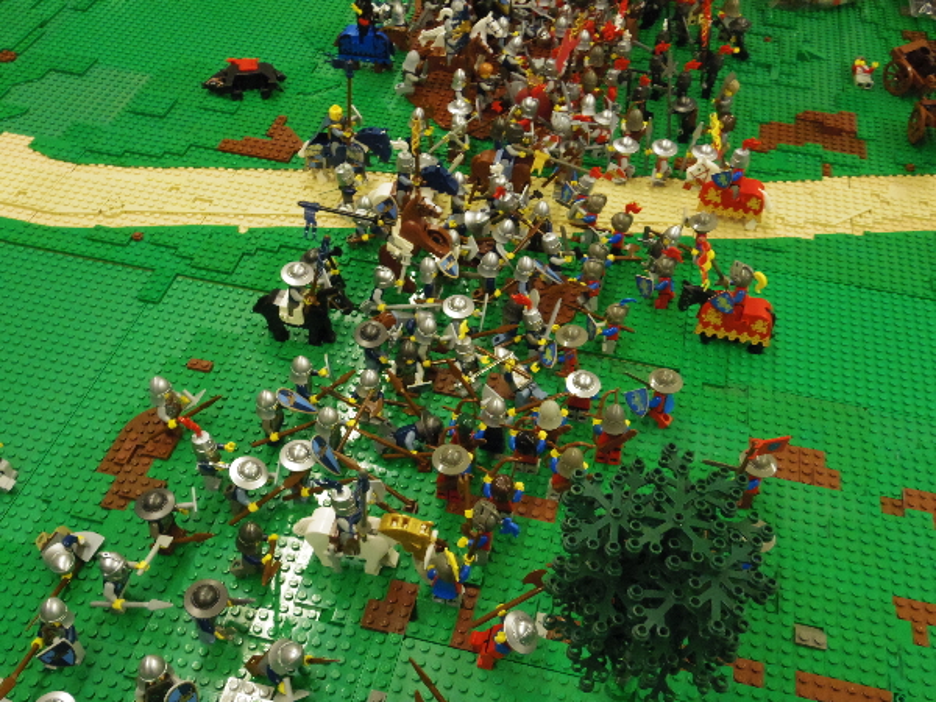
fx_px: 973
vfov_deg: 39.7
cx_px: 468
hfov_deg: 51.4
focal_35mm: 36
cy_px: 351
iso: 1250
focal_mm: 6.6
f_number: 6.3
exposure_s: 1/60
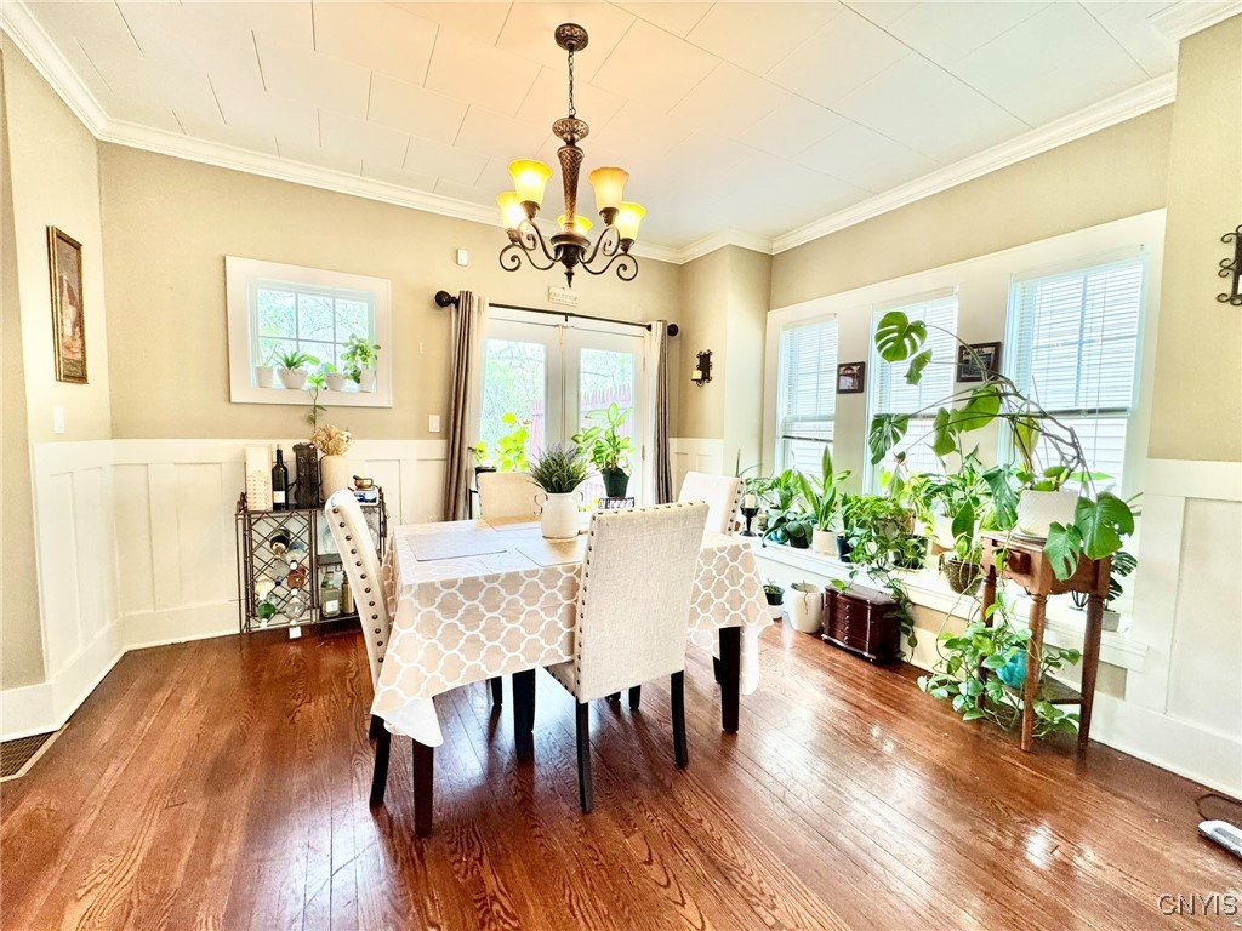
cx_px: 621
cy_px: 466
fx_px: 502
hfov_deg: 102.1
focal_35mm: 14
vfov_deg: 85.7
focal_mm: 2.22
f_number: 2.2
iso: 250
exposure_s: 1/120
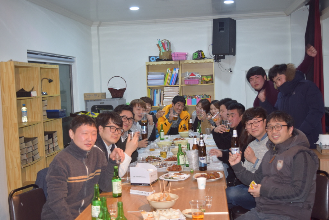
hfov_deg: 43.6
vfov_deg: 29.9
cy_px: 110
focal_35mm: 45
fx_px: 411
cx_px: 164
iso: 400
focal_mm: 30
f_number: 4.2
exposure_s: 1/50
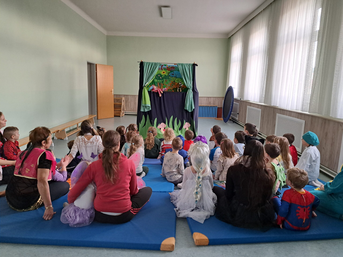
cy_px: 128
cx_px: 172
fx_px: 238
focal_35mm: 24
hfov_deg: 71.6
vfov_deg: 56.8
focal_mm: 5.23
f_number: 1.8
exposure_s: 1/50
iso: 250
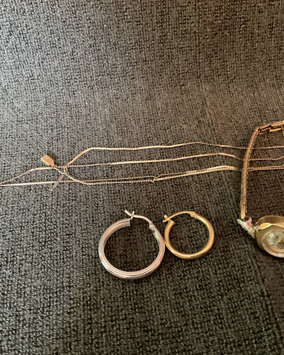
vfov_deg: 47.9
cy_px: 178
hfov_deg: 39.1
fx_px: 399
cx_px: 157
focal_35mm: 38
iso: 500
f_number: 1.8
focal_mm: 3
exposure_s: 1/24
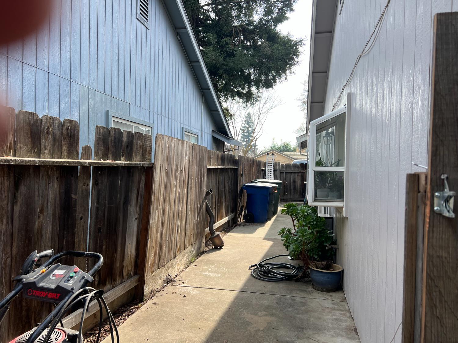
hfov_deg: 67.3
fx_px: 344
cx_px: 229
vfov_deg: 53.1
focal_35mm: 26
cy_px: 172
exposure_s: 1/1224
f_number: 1.5
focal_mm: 5.7
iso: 50
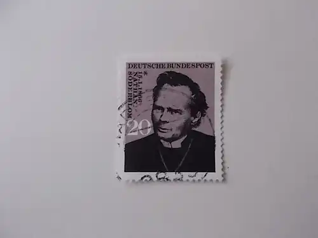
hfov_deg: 67.3
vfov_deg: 53.1
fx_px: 239
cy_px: 119
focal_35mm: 26
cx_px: 159
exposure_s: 1/6
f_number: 3.2
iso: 200
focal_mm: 4.6
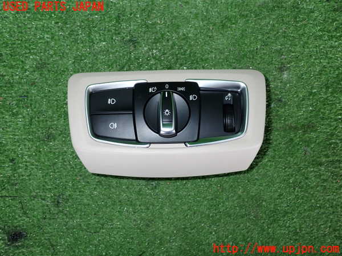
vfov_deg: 44.2
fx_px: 316
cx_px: 171
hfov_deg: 56.8
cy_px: 128
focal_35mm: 32
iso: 200
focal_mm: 5.79
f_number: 7.1
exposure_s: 1/30
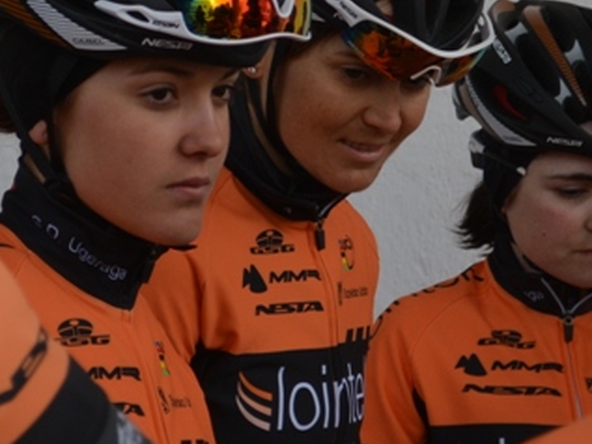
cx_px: 187
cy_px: 221
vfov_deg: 7.3
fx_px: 3507
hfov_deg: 9.6
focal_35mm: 205
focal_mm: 44
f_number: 5.3
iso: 200
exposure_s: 1/640
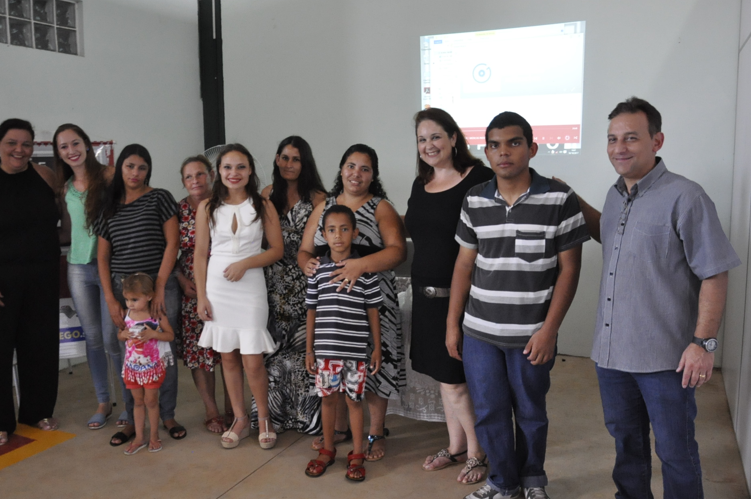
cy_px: 242
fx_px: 646
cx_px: 338
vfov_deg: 42.2
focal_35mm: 31
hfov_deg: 60.2
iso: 2500
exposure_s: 1/125
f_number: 3.5
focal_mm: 18
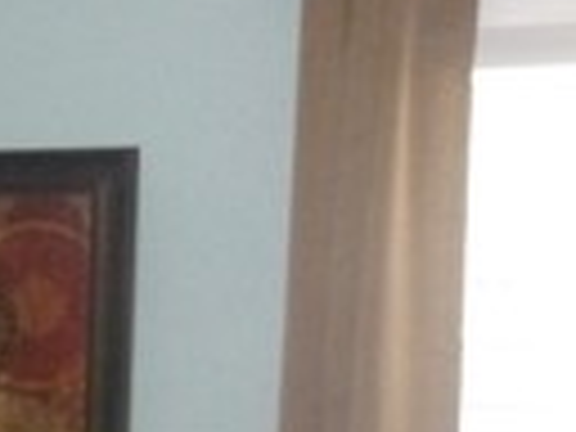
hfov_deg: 14.0
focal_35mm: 125
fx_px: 2080
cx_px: -454
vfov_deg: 11.3
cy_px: 675
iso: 400
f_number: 3.1
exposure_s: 1/60
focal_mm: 4.5
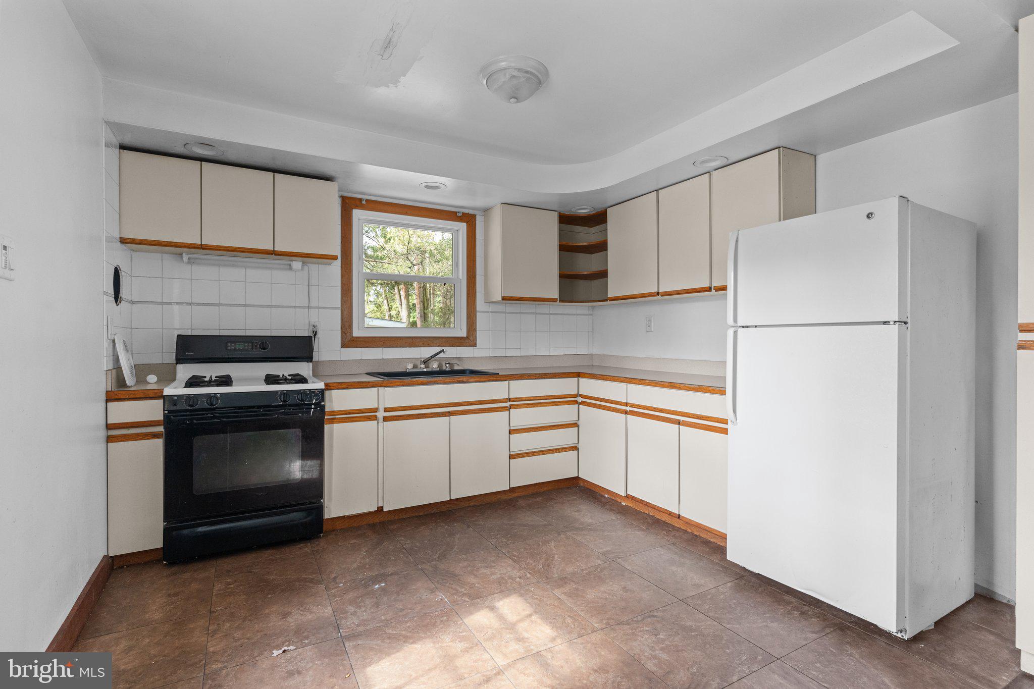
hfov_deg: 93.3
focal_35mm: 17
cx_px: 517
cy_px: 344
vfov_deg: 70.4
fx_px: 488
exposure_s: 1/15
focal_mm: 17
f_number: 8
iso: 1000
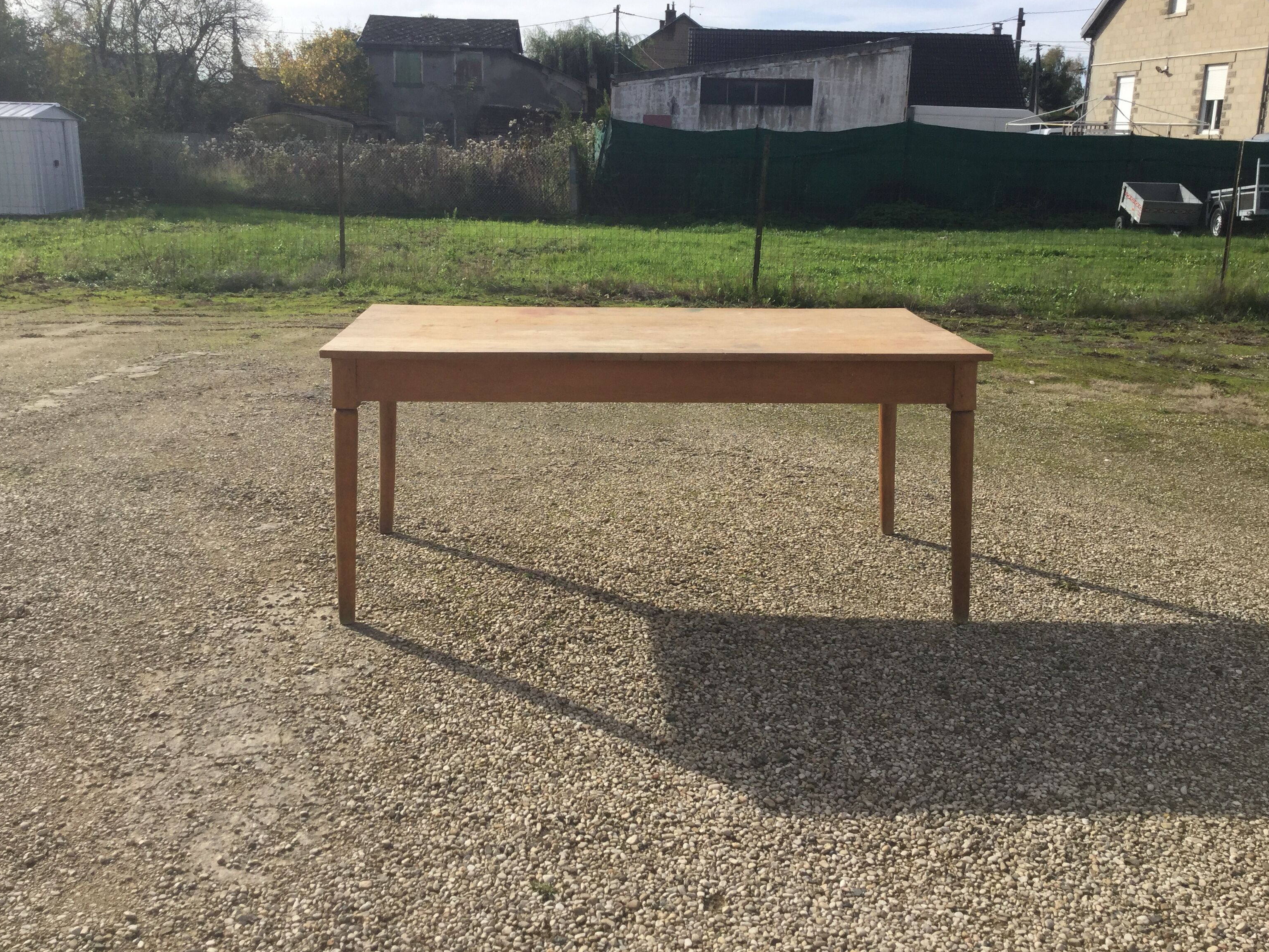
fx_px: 1210
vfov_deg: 42.9
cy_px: 449
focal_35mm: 33
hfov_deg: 55.3
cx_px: 632
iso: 25
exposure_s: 1/1031
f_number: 2.4
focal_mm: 3.3
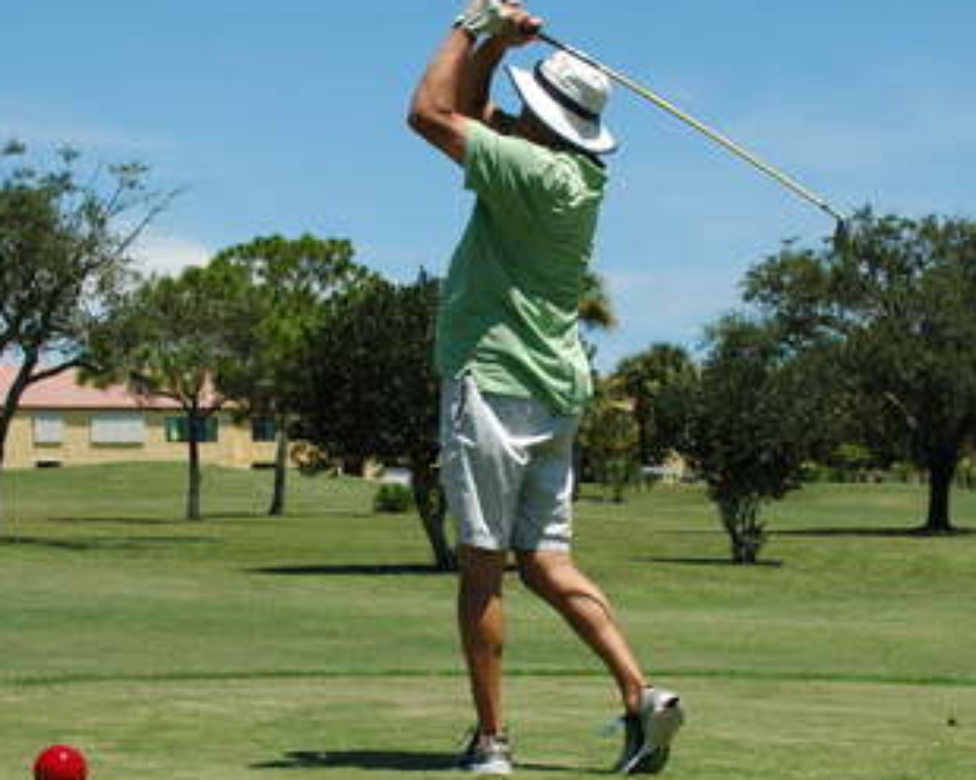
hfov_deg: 20.0
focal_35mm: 96
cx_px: 518
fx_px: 2770
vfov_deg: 16.0
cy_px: 467
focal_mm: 35
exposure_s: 1/1000
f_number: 8
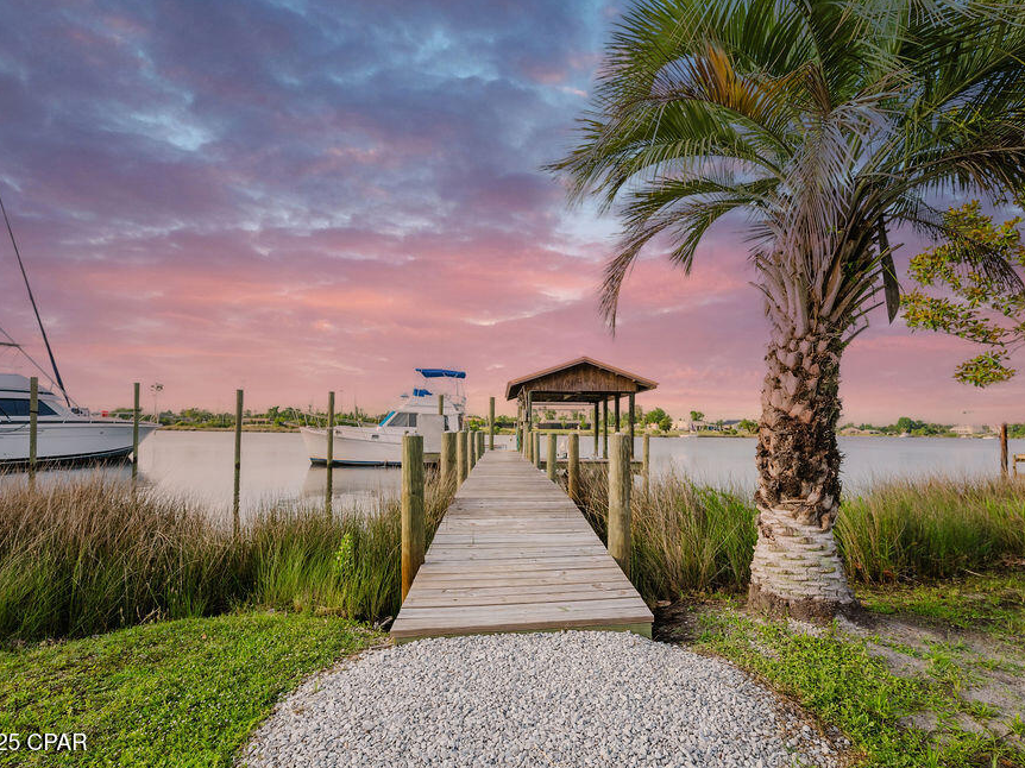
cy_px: 373
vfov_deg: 78.1
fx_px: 474
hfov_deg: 94.3
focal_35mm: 16
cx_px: 555
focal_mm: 14
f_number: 6.3
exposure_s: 1/400
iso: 160
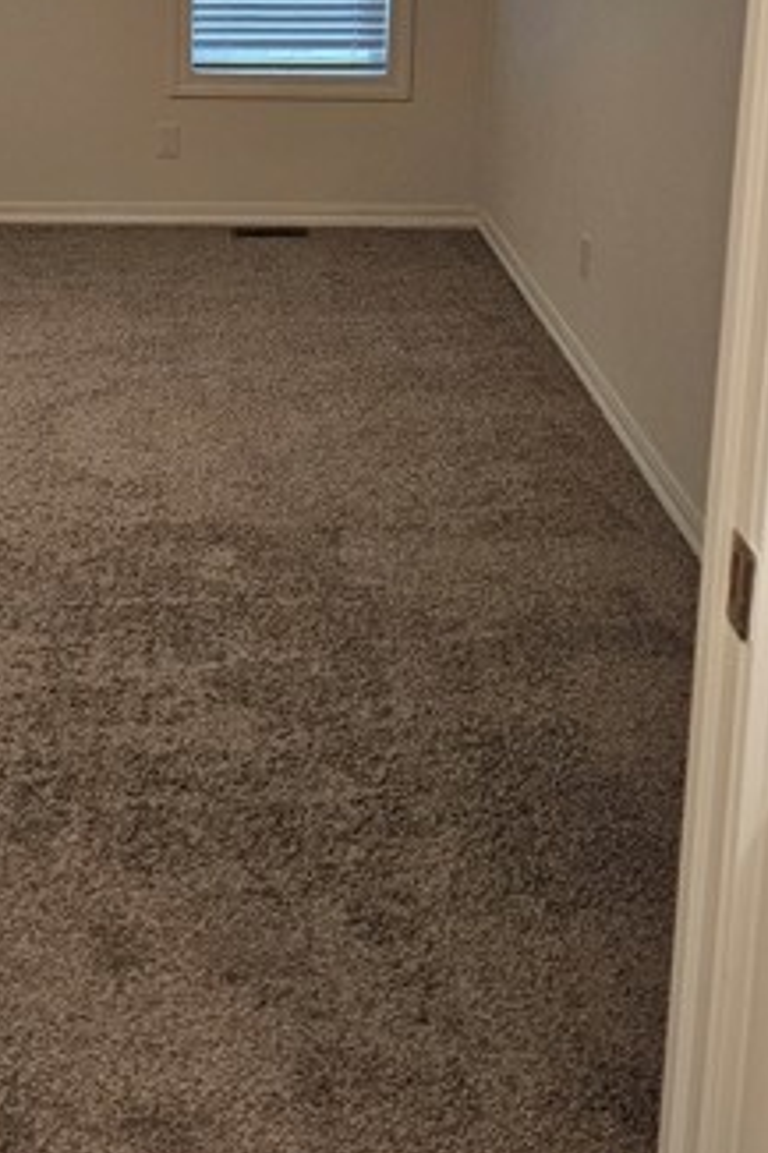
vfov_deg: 39.2
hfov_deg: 28.5
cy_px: 131
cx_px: 265
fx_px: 1505
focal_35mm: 47
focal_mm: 6.3
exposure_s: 1/120
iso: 320
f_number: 1.7
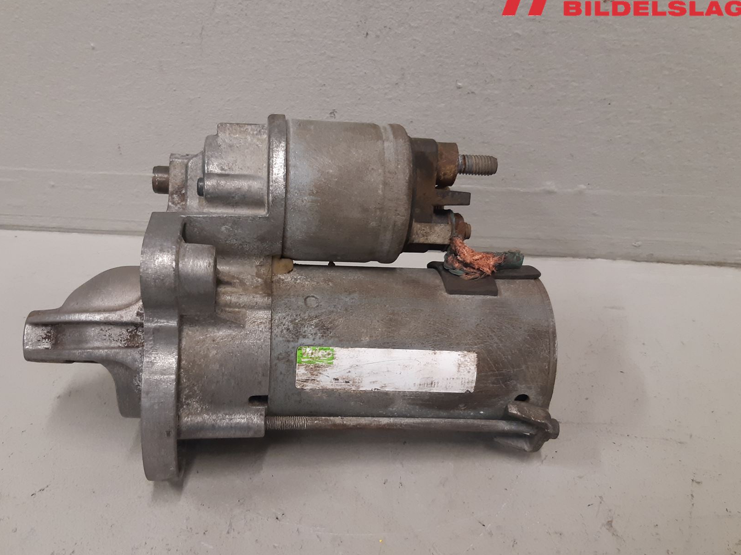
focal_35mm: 33
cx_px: 314
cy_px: 290
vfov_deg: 42.9
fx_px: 706
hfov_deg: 55.1
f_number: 1.7
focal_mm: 3.93
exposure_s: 1/50
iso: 125
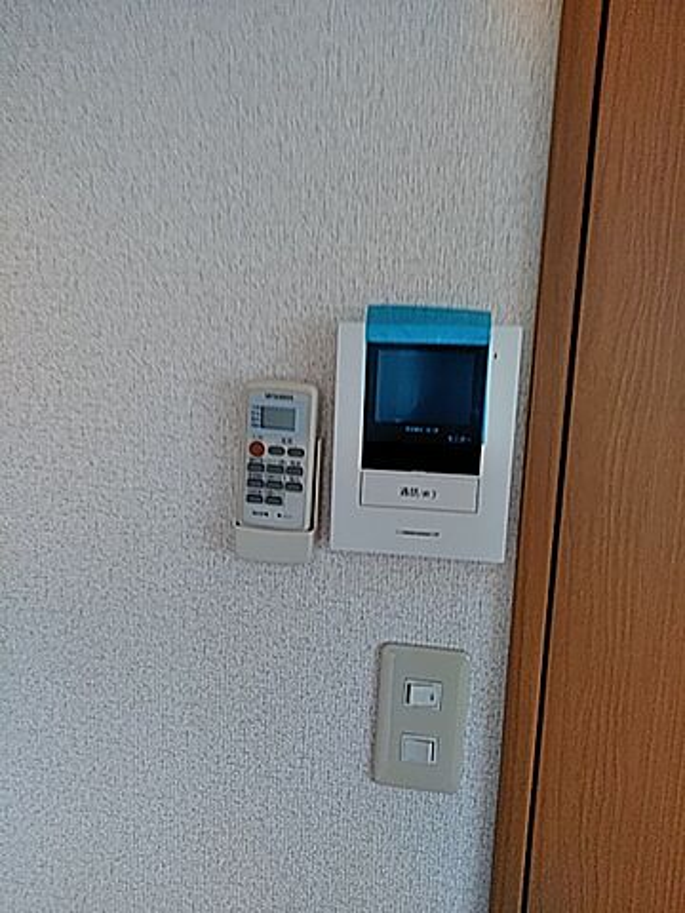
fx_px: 712
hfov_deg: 51.4
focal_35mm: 27
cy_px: 456
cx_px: 342
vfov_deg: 65.3
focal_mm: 3.46
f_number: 2.2
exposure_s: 1/30
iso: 143
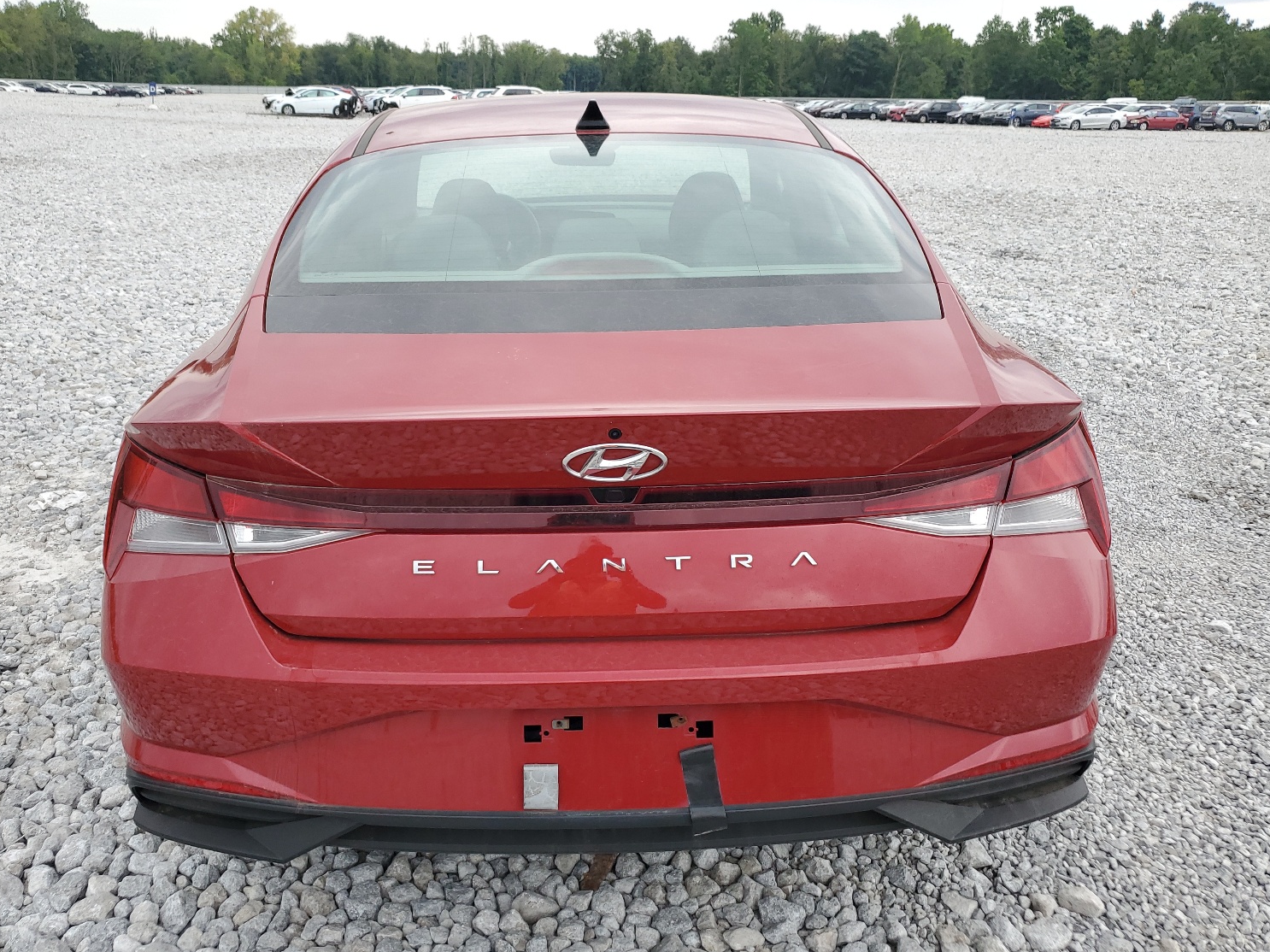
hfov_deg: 63.4
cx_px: 608
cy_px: 497
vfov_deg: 49.7
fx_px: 1027
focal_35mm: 28
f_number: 1.5
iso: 50
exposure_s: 1/769
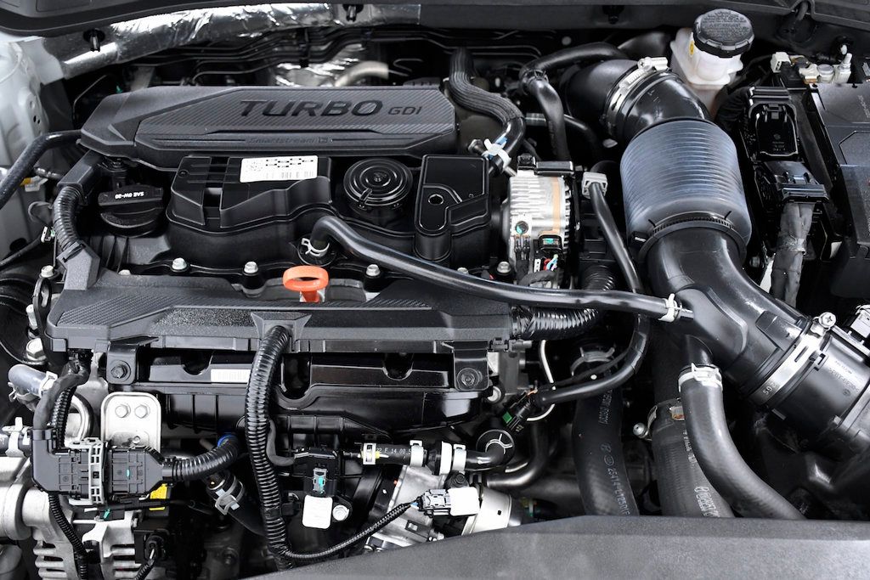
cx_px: 435
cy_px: 290
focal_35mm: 39
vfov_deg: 34.2
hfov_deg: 49.5
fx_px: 943
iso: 2500
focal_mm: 26
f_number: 4.5
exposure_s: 1/80
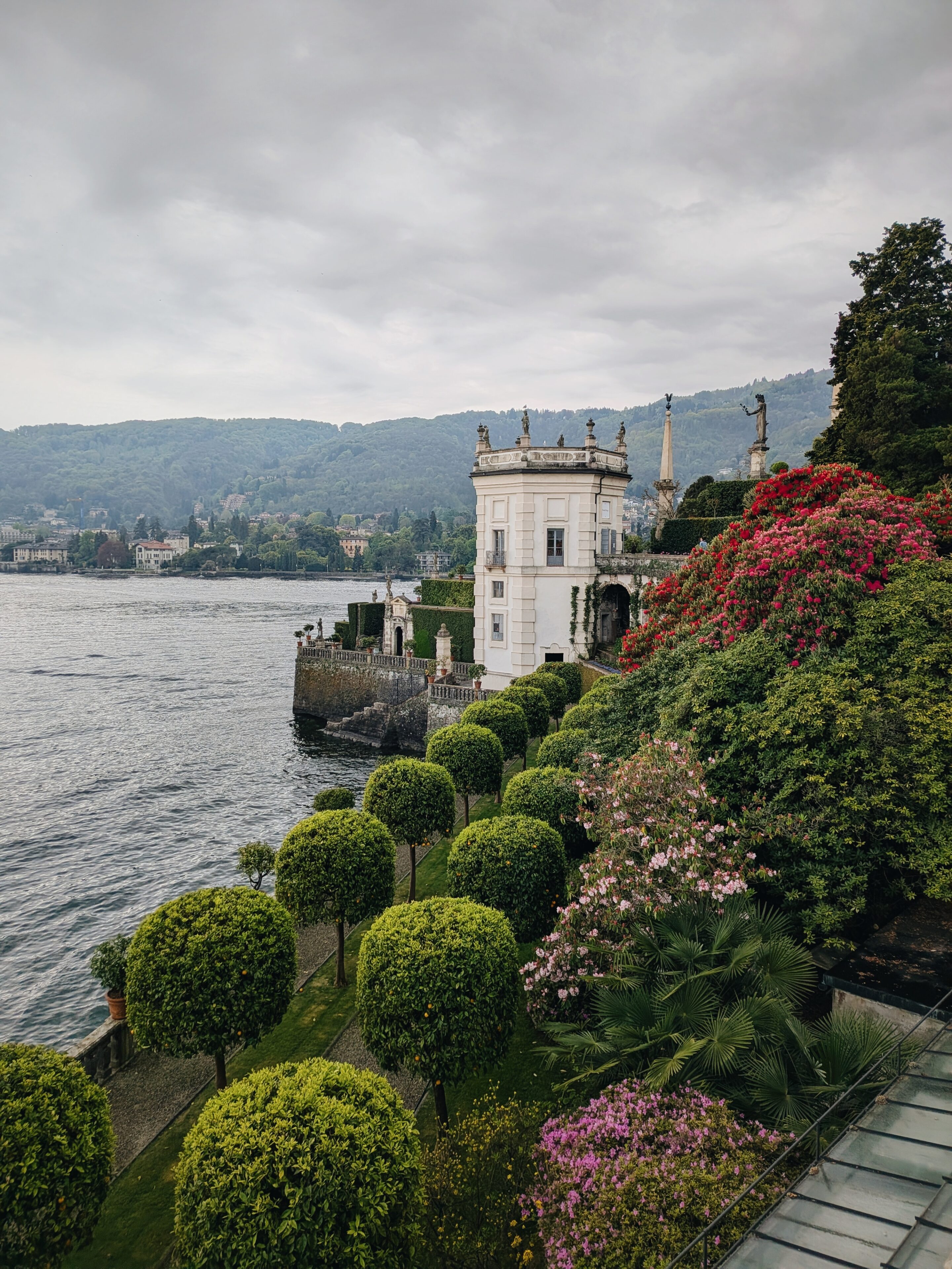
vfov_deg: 71.6
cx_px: 476
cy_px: 634
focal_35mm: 24
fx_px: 880
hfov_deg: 56.8
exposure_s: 1/345
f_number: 1.7
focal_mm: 4.53
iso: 28
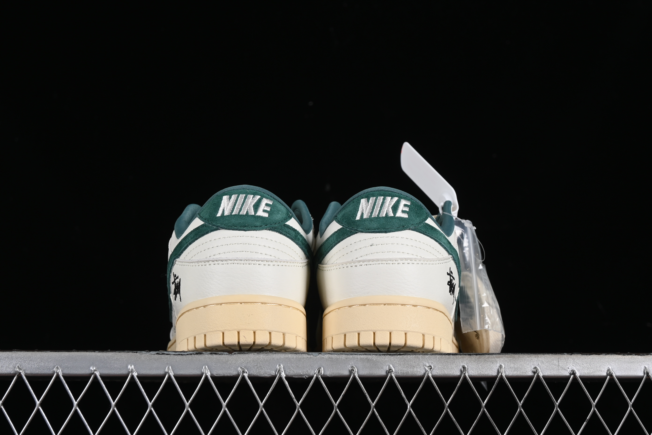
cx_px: 326
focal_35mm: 75
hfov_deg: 27.0
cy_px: 218
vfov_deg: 18.2
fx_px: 1358
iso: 160
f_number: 8
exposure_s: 1/80
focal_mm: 50
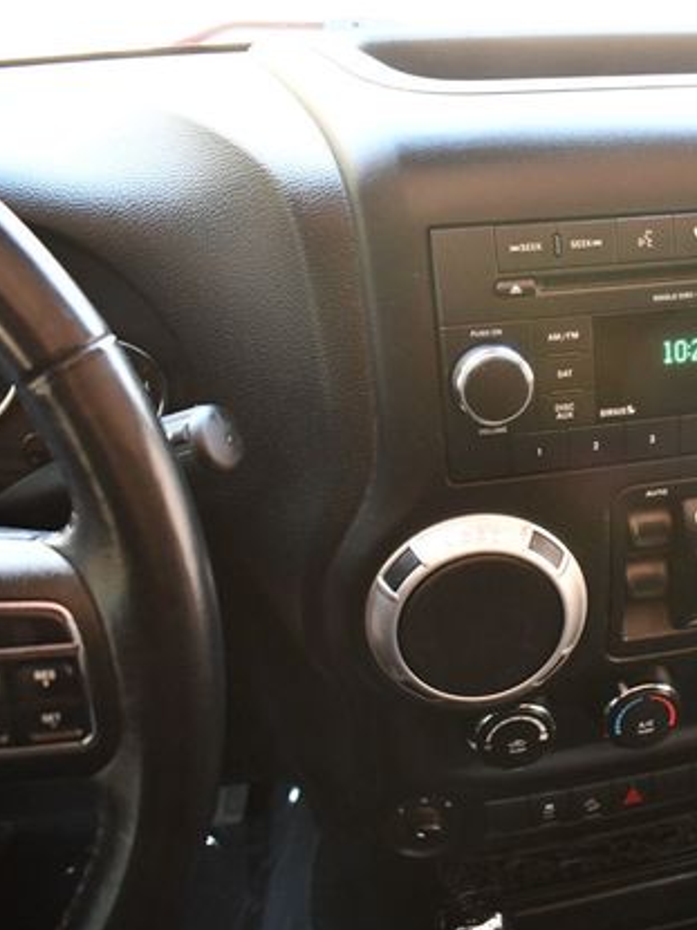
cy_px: 462
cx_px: 592
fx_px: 1074
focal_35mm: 40
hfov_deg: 34.4
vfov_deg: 46.8
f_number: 3.5
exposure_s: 1/100
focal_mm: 18
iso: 3200
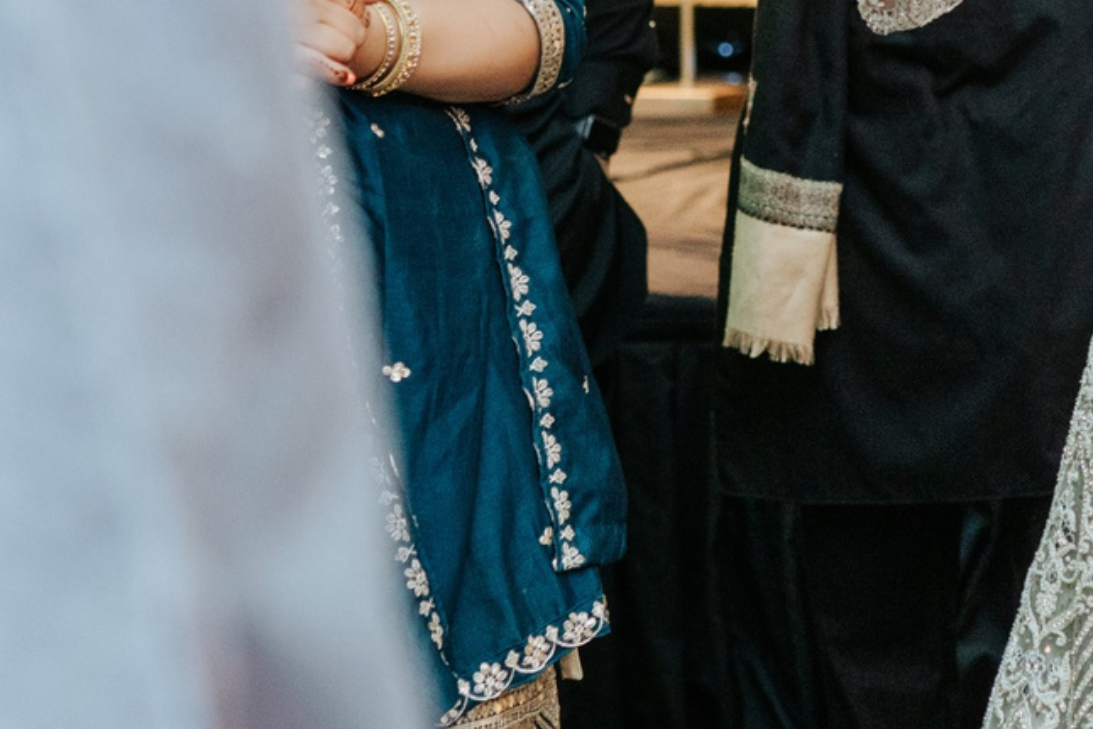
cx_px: 1210
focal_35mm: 198
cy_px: -278
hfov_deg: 10.3
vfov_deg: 6.9
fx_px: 6012
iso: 1600
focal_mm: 50
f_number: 2
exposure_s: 1/200
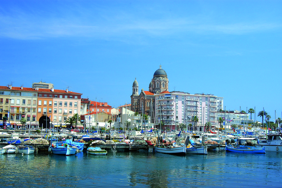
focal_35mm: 48
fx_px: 376
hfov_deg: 41.1
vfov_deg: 28.0
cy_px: 94
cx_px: 141
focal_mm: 32
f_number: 7.1
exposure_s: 1/160
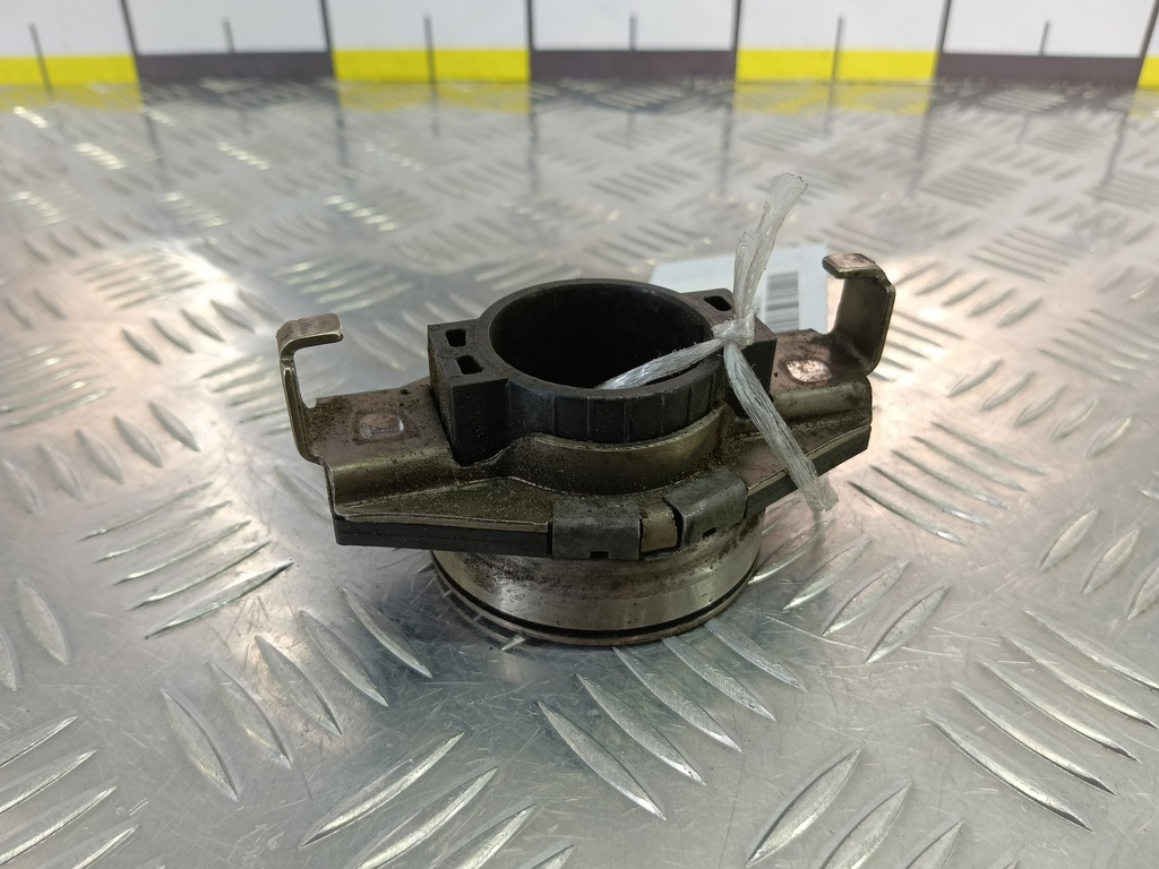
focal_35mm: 23
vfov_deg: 58.9
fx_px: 770
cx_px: 580
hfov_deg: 73.9
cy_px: 434
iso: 103
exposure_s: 1/50
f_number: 1.6
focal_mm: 4.11
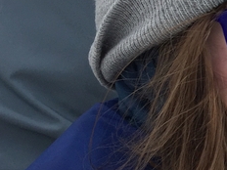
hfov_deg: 14.1
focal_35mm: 125
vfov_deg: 11.7
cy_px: -2
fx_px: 820
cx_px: 397
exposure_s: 1/460
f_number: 2.2
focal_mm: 4.15
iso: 32
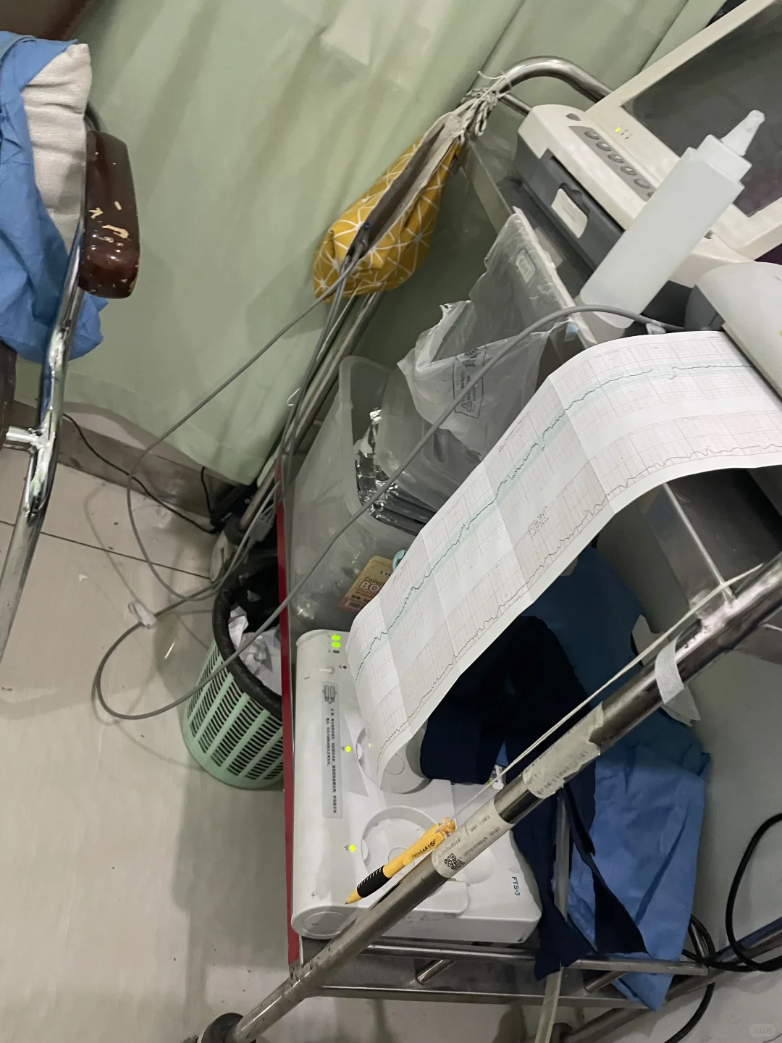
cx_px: 391
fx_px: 783
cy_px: 522
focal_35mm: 26
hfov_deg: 53.1
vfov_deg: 67.3
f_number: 1.6
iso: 500
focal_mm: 4.2
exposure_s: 1/25
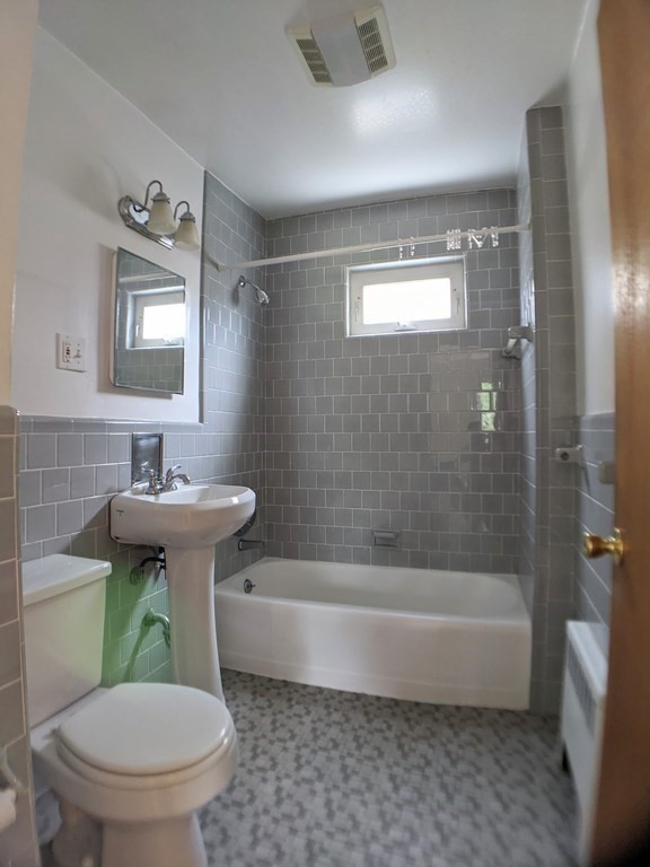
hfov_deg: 51.4
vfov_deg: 65.3
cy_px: 434
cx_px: 325
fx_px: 676
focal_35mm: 27
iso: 255
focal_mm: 4.38
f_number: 1.73
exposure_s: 1/99.9
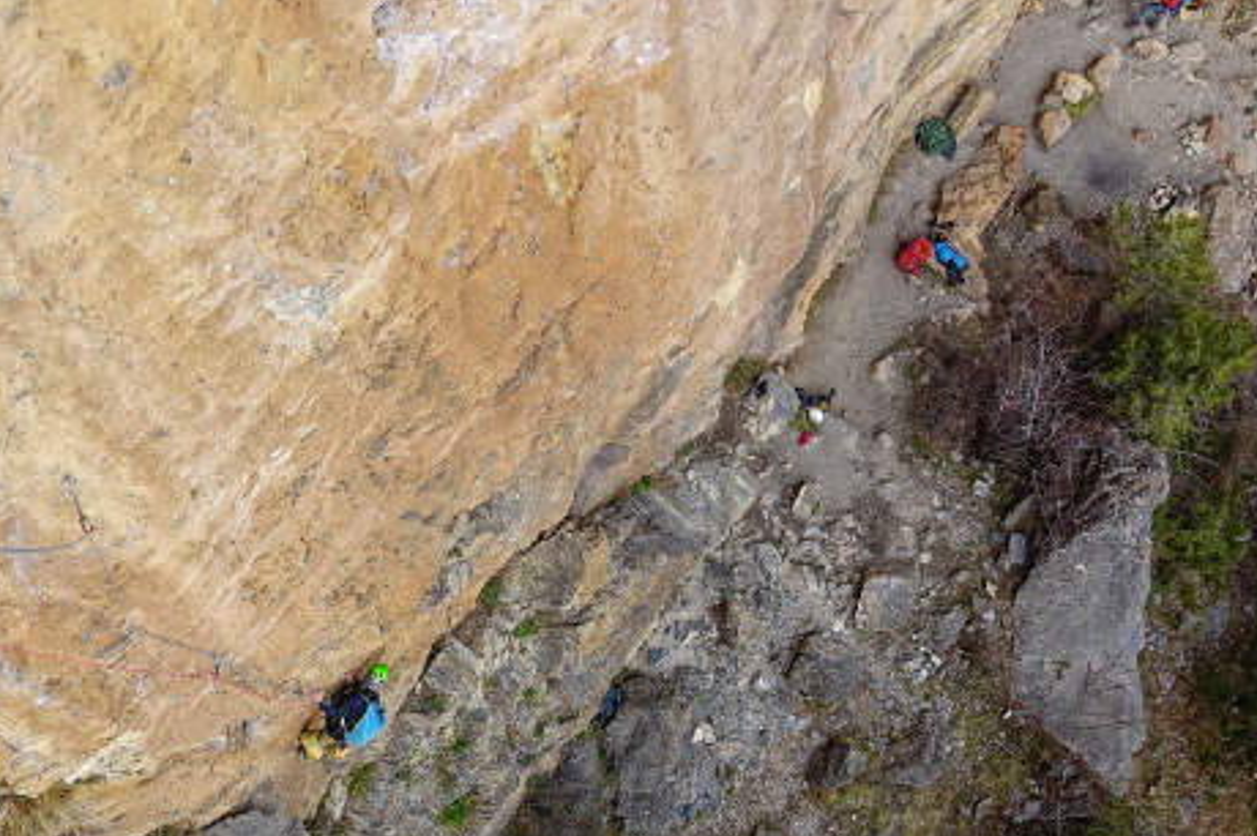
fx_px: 1640
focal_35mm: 47
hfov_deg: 41.0
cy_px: 639
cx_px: 350
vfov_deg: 28.1
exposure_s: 1/1250
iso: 320
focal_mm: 8.8
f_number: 3.2
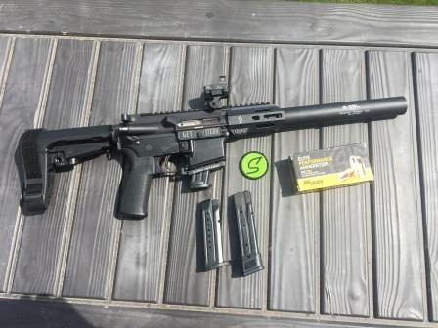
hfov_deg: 61.7
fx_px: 367
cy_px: 164
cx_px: 219
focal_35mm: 29
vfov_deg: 48.2
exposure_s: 1/999
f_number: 2.2
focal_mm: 4.15
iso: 25
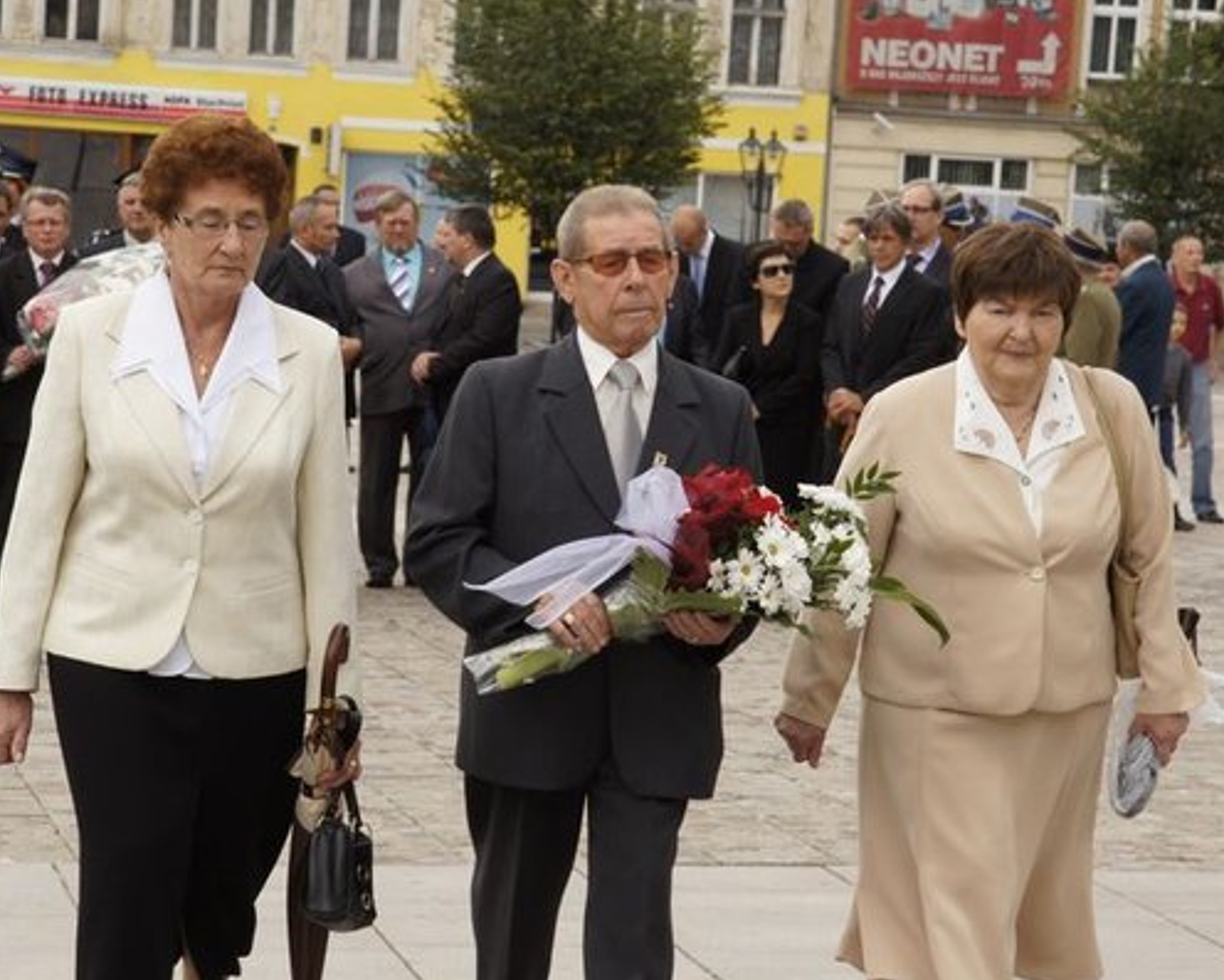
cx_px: 575
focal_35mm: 129
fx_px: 4674
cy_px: 454
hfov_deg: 14.9
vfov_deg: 12.0
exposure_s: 1/200
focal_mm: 70
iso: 400
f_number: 13
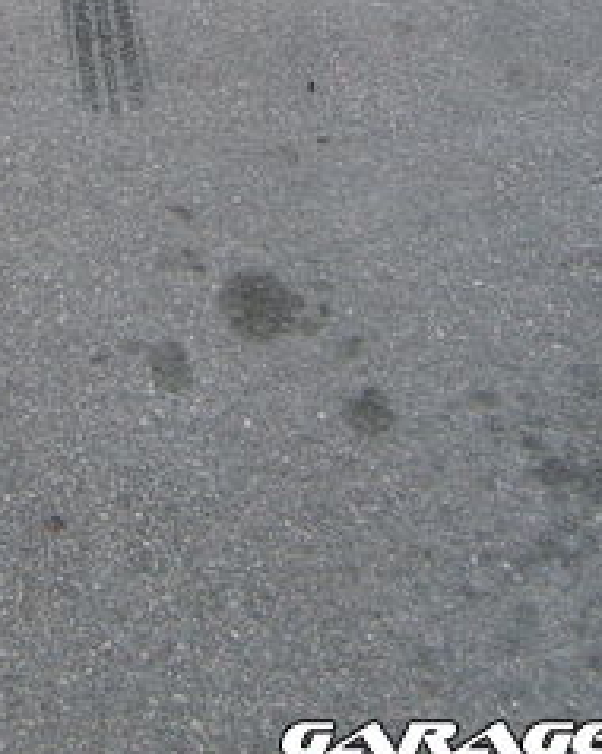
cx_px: 63
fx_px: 2052
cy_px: -244
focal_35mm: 92
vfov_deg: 19.2
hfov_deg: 16.5
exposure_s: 1/125
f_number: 2.8
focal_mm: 5.8
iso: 80
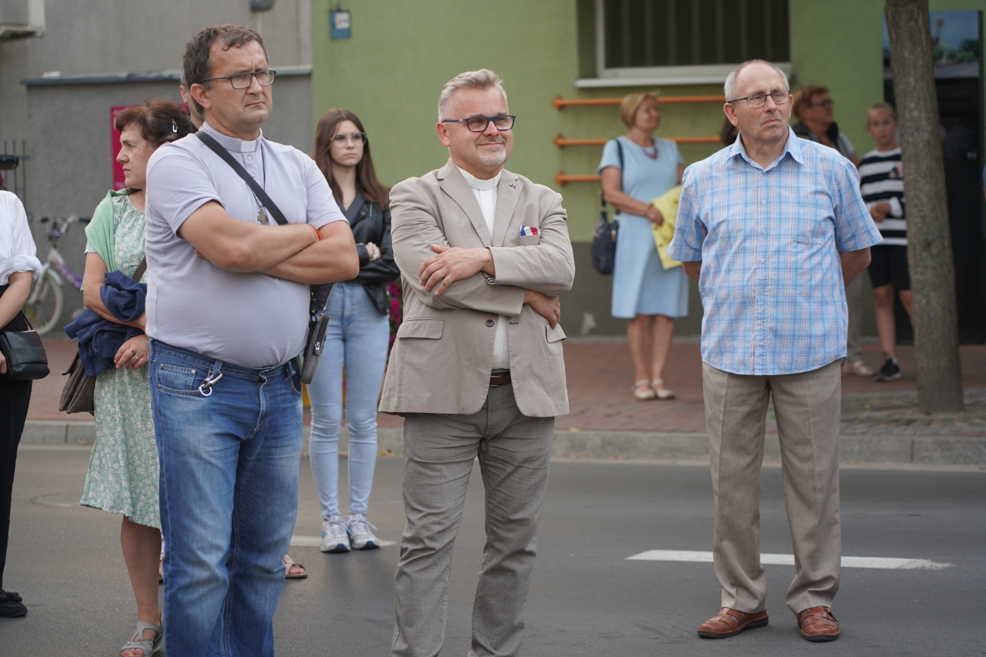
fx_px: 2876
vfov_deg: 13.0
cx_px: 493
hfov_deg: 19.5
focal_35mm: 105
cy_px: 328
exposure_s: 1/160
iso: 320
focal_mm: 105
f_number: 4
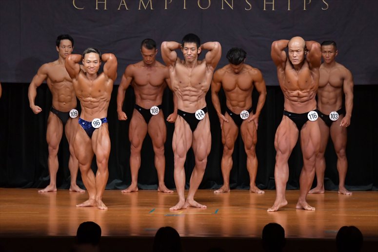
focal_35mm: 225
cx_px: 189
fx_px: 2361
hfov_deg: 9.2
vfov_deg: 6.1
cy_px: 126
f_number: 5.6
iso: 4000
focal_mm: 150
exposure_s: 1/400
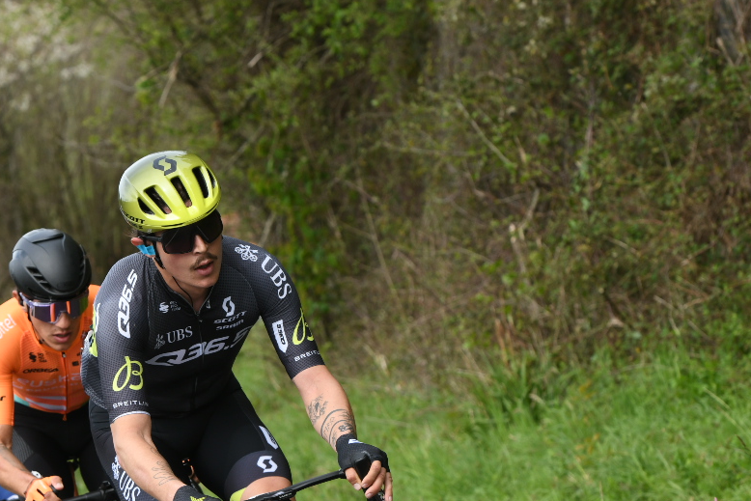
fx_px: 4778
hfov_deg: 9.0
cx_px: 254
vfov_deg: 6.0
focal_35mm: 229
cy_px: 446
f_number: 7.1
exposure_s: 1/500
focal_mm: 110
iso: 320
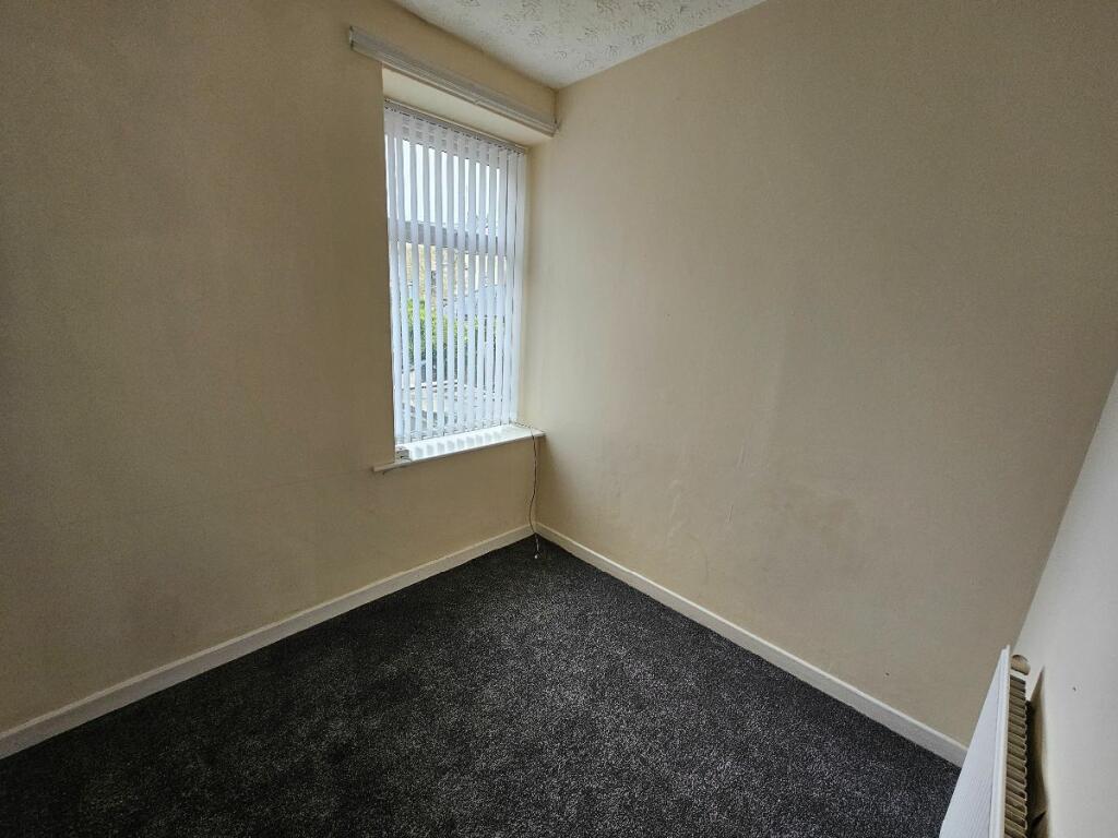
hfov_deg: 106.2
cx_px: 559
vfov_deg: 89.9
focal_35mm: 13
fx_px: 420
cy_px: 419
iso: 100
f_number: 2.2
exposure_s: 1/50
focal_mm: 2.2
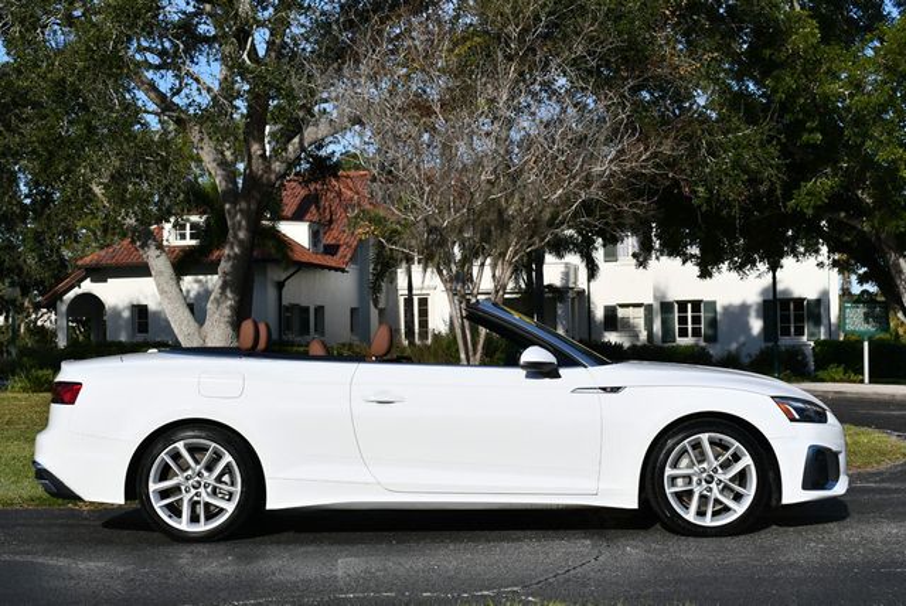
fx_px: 1411
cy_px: 303
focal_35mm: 56
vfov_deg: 24.2
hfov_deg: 35.6
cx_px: 453
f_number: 9
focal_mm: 28
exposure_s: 1/320
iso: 100
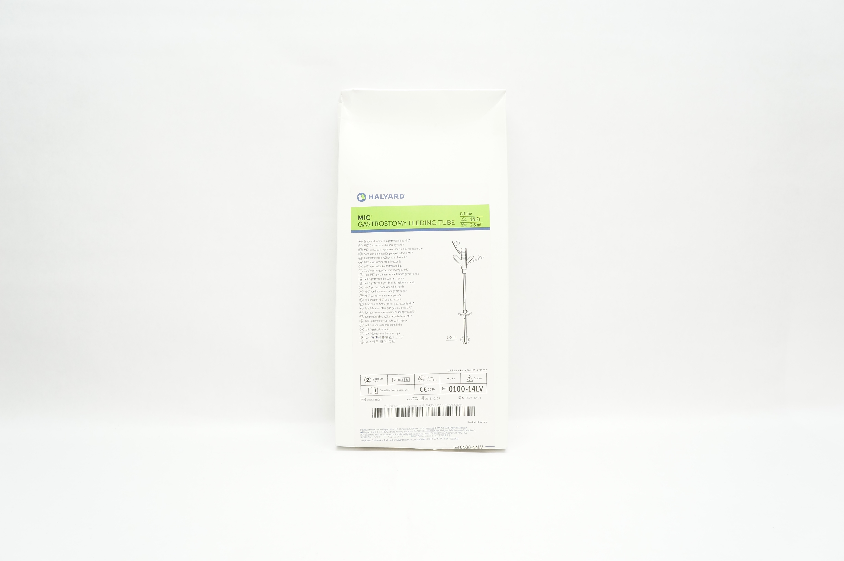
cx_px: 422
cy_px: 280
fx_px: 632
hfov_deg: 67.4
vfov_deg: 47.8
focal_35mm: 27
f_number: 6.3
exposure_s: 1/60
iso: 800
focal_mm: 18
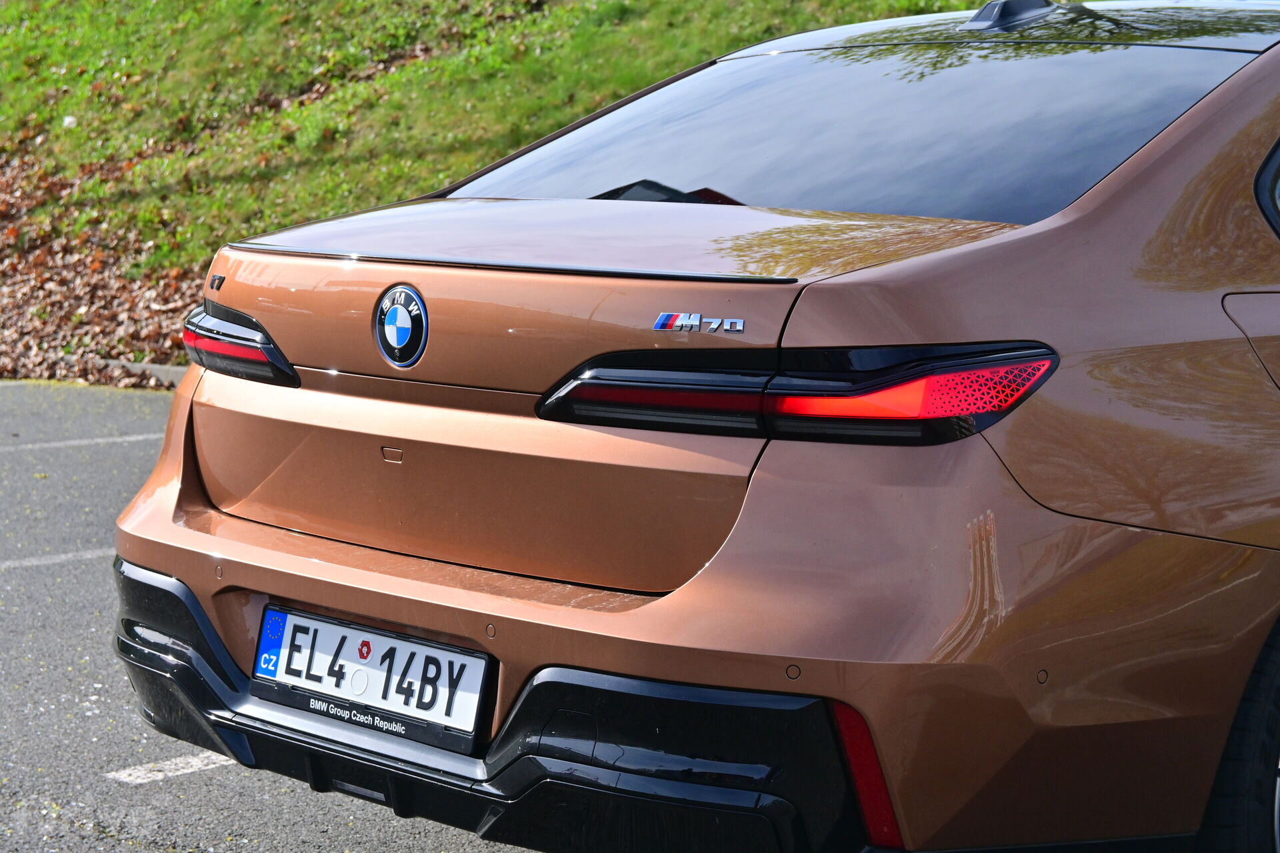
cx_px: 640
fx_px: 2666
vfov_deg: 18.2
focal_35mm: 75
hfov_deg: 27.0
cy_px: 426
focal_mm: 50
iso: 400
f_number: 6.3
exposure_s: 1/2000
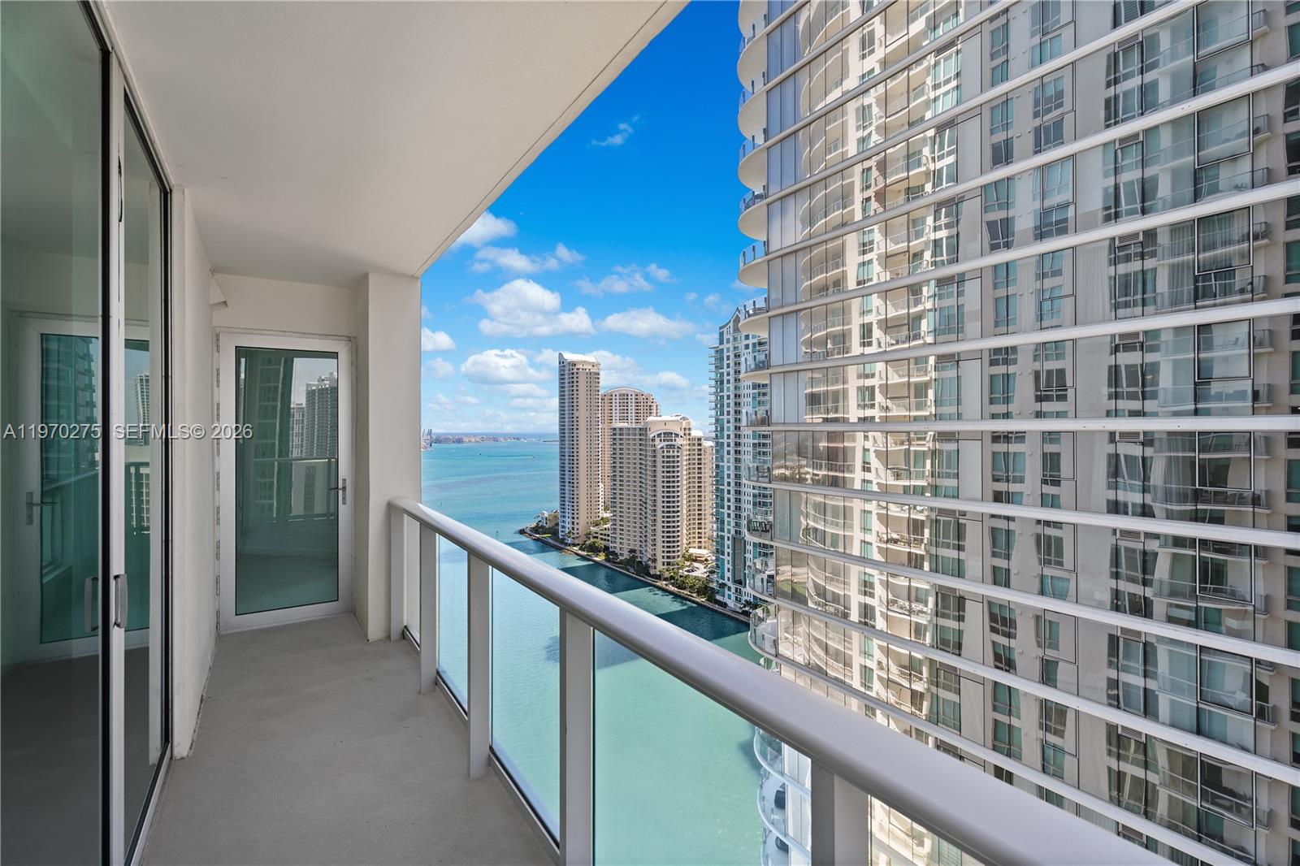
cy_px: 433
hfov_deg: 96.7
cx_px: 650
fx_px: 578
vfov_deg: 73.7
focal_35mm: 16
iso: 400
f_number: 8
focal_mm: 16
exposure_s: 1/80
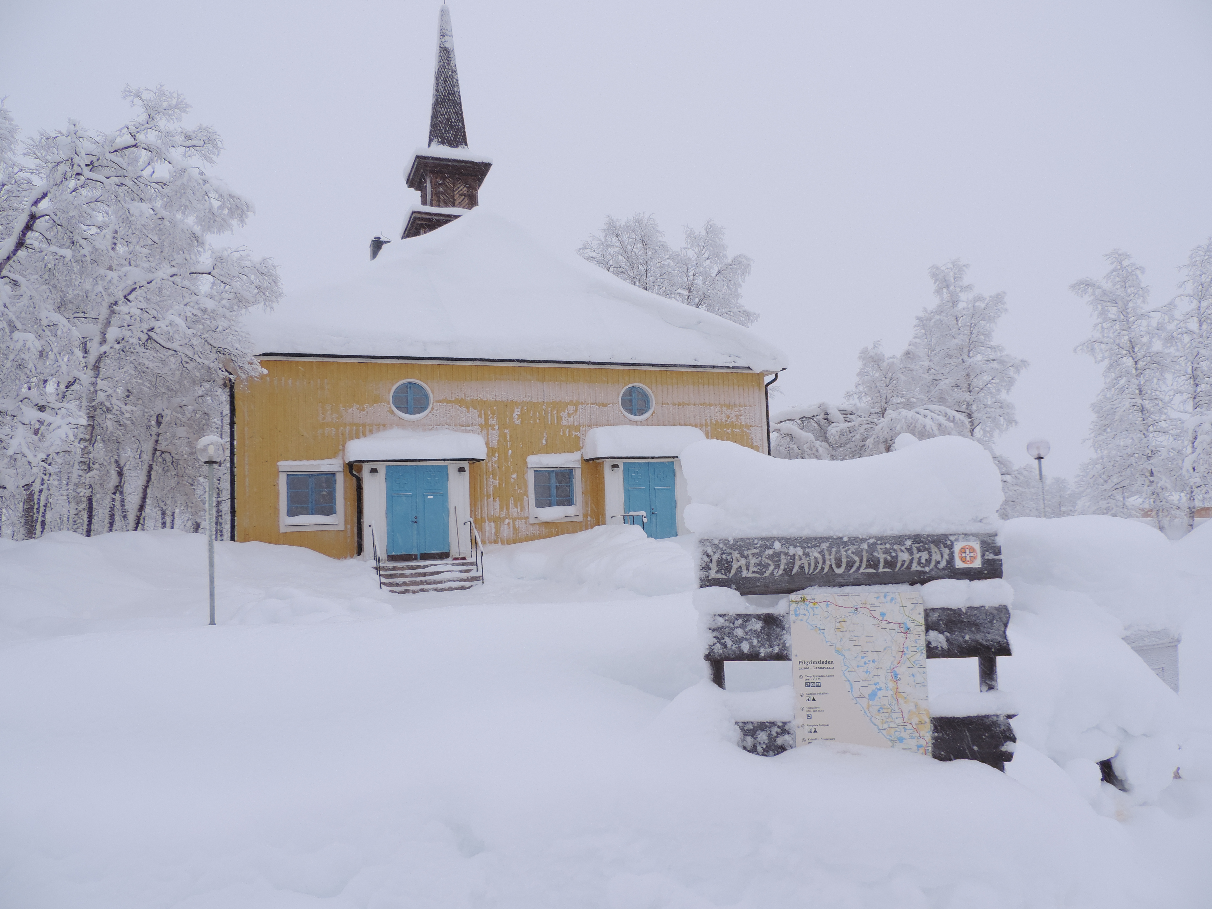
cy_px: 454
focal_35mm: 24
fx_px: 840
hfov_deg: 71.6
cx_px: 606
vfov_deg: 56.8
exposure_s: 1/50
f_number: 3
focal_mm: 4.3
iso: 80
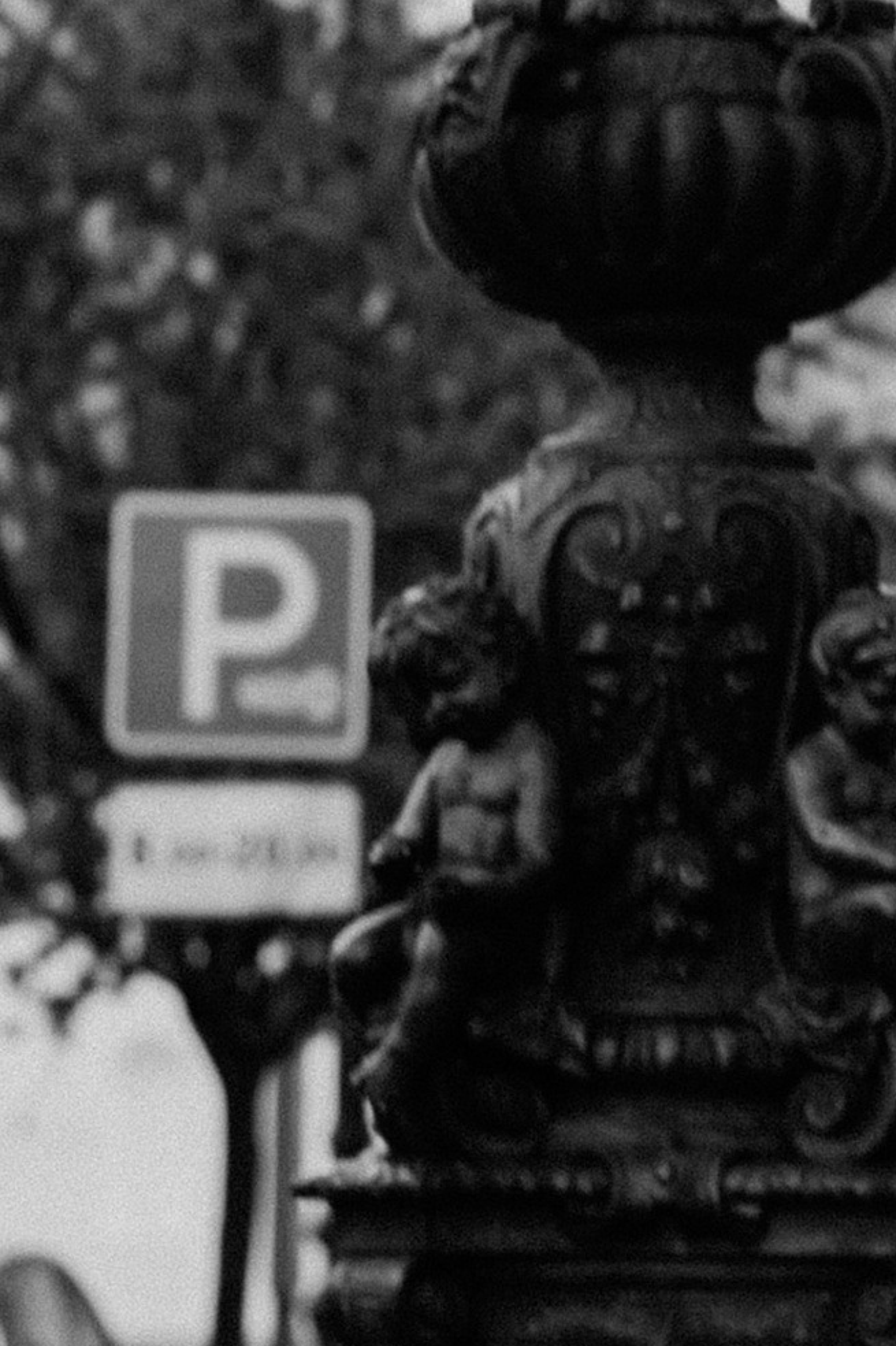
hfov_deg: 4.1
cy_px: 378
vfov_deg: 6.2
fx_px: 12398
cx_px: 1598
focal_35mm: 332
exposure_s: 1/160
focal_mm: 85
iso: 125
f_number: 2.8
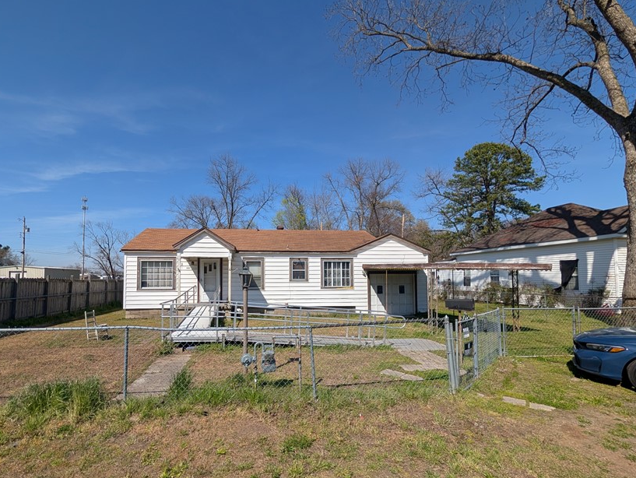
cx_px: 274
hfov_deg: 97.5
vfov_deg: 81.5
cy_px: 266
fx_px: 276
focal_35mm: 15
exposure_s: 1/5319
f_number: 1.7
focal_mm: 2.02
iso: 52
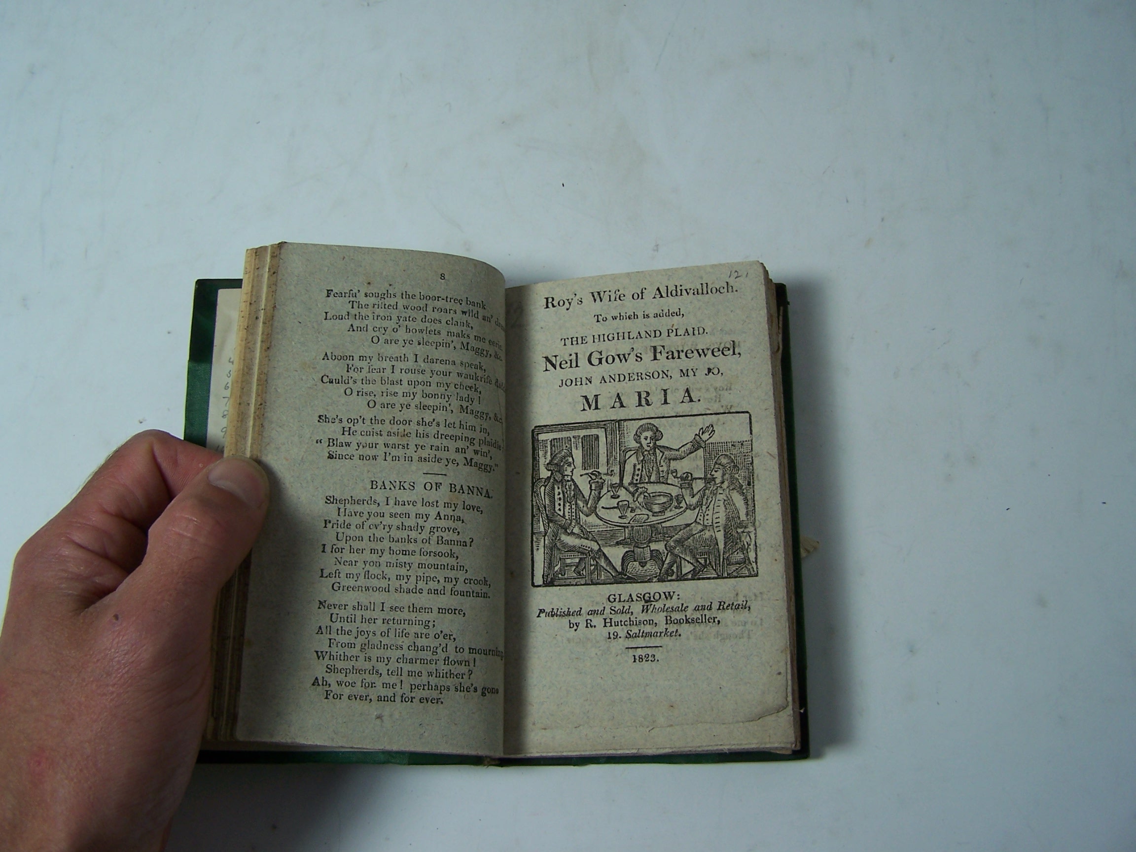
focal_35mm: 38
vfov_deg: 37.7
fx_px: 1247
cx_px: 568
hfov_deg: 49.0
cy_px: 426
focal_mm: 6.3
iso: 80
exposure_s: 1/90
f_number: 2.8
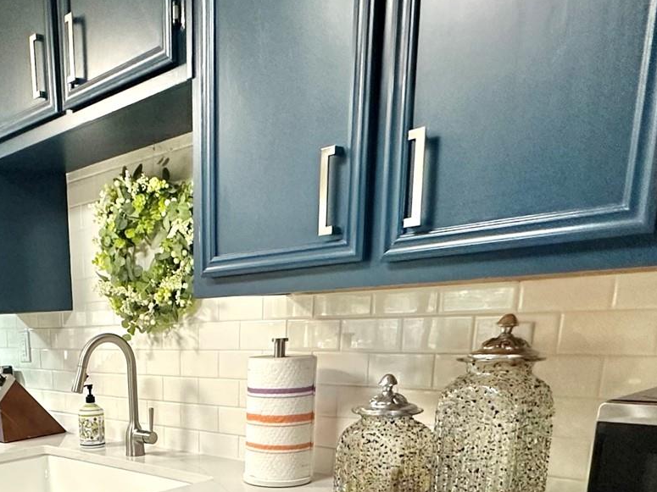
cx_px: 92
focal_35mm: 37
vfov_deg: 34.2
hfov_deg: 46.3
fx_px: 702
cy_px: 523
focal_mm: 2.22
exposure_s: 1/60
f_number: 2.2
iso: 320
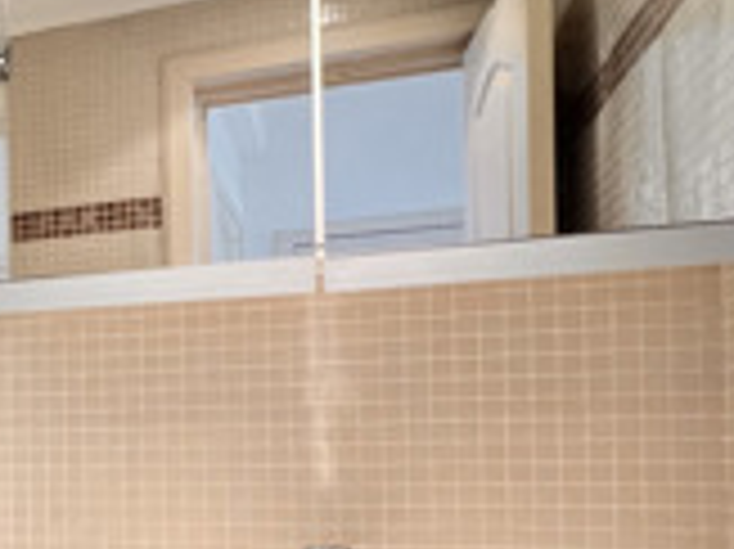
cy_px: 446
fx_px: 1081
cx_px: -288
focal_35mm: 51
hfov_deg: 28.5
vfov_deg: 27.9
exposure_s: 1/50
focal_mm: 1.57
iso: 200
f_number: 1.8
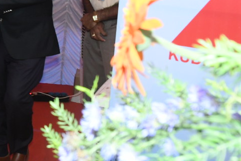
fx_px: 542
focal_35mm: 81
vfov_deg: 16.4
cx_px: -160
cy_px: -13
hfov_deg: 20.0
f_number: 7.1
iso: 1600
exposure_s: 1/200
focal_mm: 16
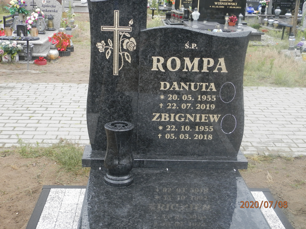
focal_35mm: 46
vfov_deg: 31.5
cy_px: 114
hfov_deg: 41.2
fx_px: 407
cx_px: 153
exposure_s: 1/100
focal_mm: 8.2
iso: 125
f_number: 3.6
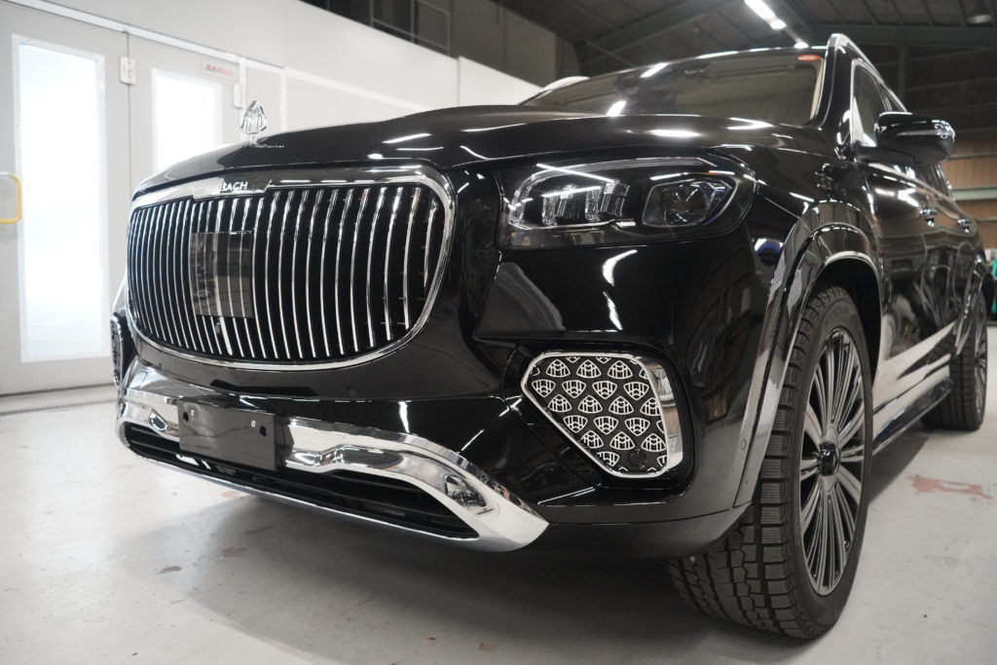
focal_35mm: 28
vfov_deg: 46.4
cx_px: 498
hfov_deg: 65.5
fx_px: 776
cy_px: 332
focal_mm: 28
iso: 12800
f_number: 4
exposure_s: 1/160
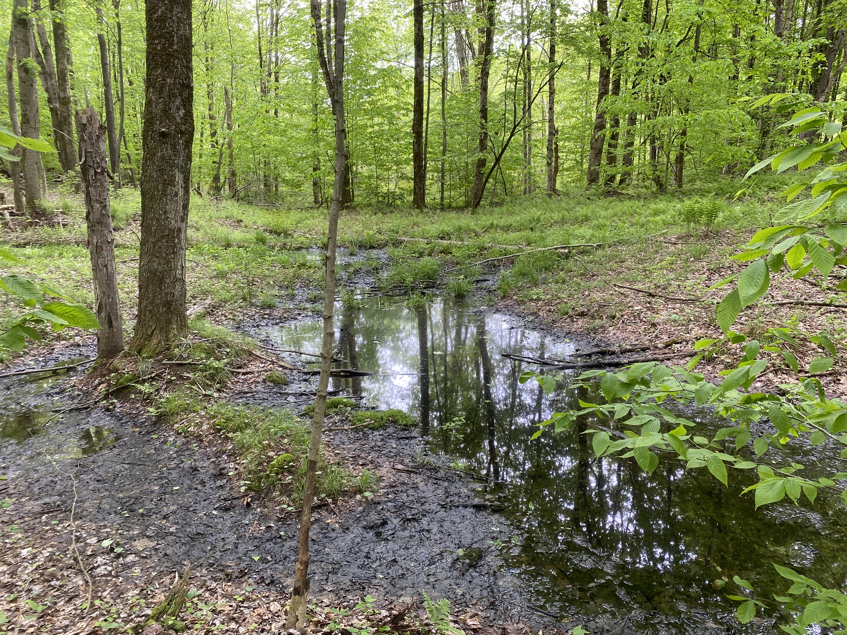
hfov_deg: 67.3
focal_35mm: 26
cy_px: 318
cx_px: 424
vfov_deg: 53.1
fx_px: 636
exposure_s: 1/121
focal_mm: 4.25
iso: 64
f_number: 1.8
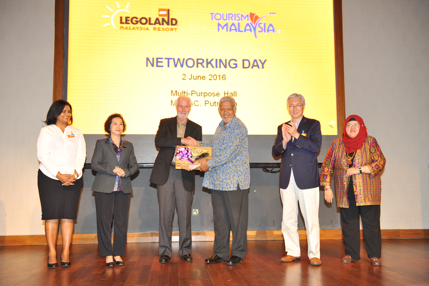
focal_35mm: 38
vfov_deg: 35.0
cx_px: 214
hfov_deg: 50.7
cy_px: 143
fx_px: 453
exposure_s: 1/80
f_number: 3.5
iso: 640
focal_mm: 38
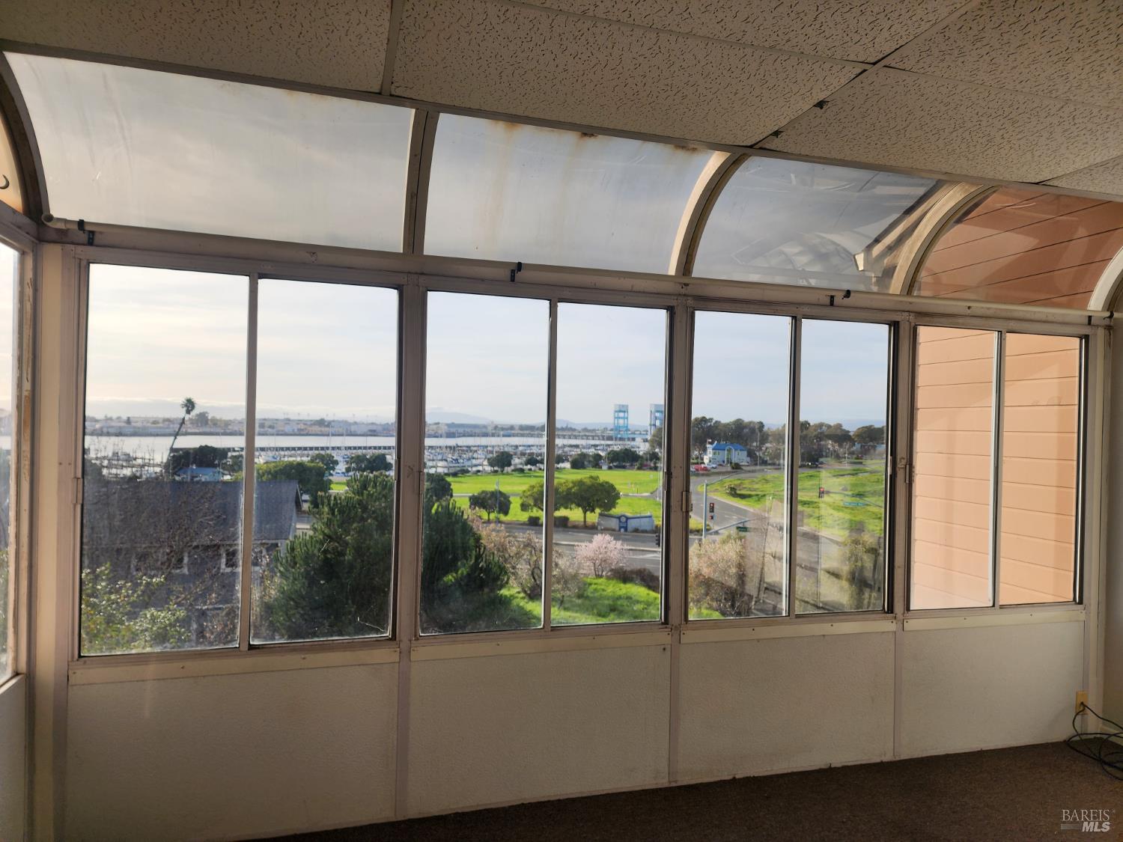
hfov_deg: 73.9
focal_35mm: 23
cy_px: 421
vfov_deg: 58.9
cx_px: 562
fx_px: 746
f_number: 1.8
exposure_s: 1/970
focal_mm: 6.4
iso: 12
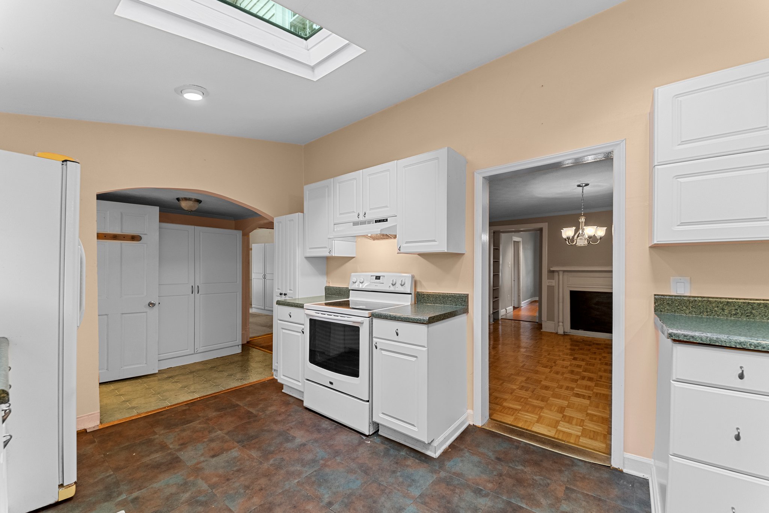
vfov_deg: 81.3
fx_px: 299
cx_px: 384
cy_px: 256
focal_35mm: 14
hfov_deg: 104.2
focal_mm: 14
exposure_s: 1/5
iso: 800
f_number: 8
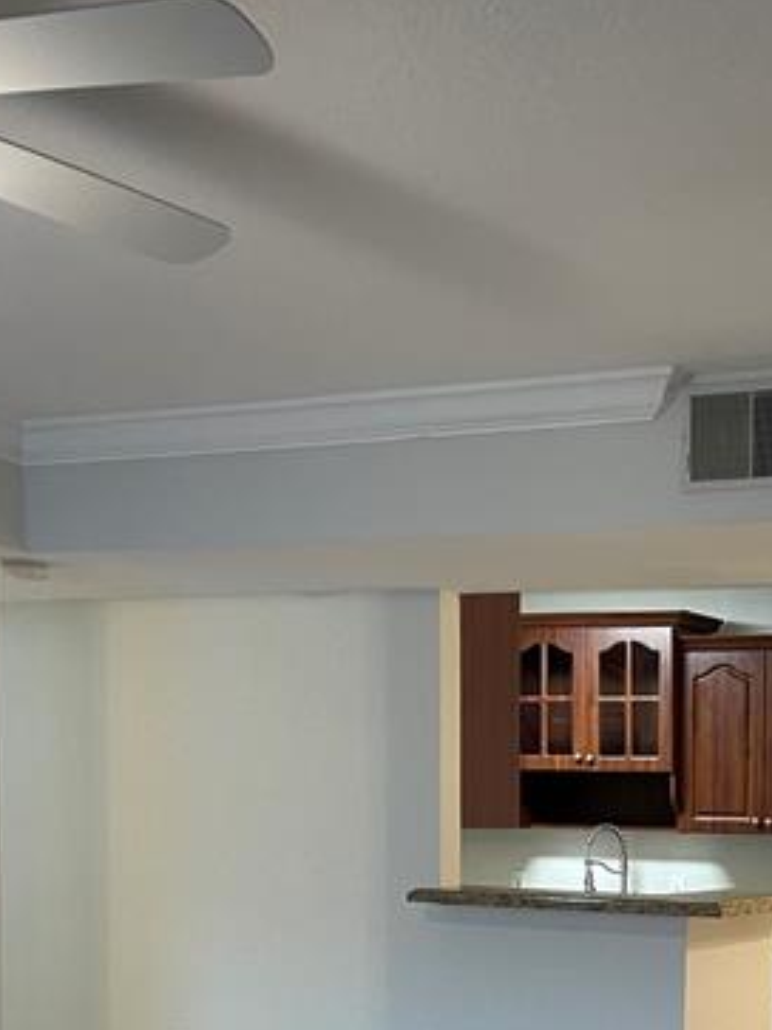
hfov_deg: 25.5
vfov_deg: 33.0
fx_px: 1636
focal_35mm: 55
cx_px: 735
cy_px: 942
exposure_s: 1/60
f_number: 1.6
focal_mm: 5.1
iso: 160
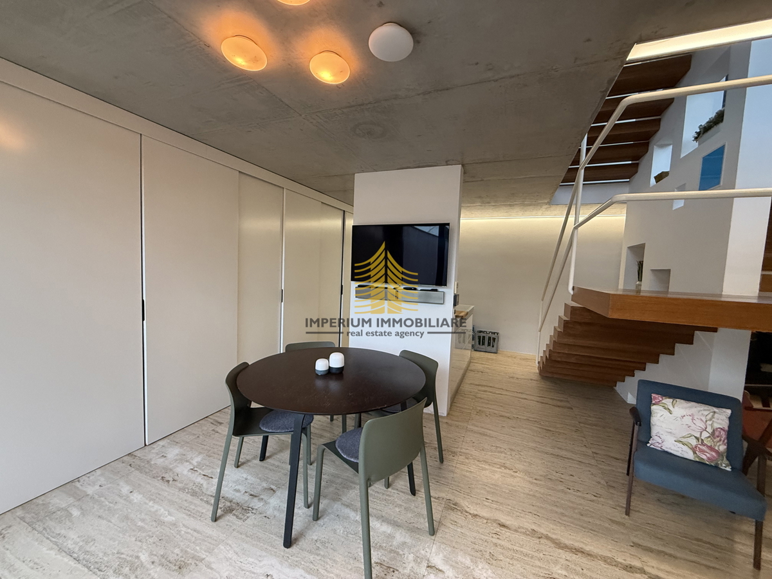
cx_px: 386
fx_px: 312
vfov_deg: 85.7
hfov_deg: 102.1
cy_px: 290
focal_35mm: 14
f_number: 2.2
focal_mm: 2.22
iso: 320
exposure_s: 1/50
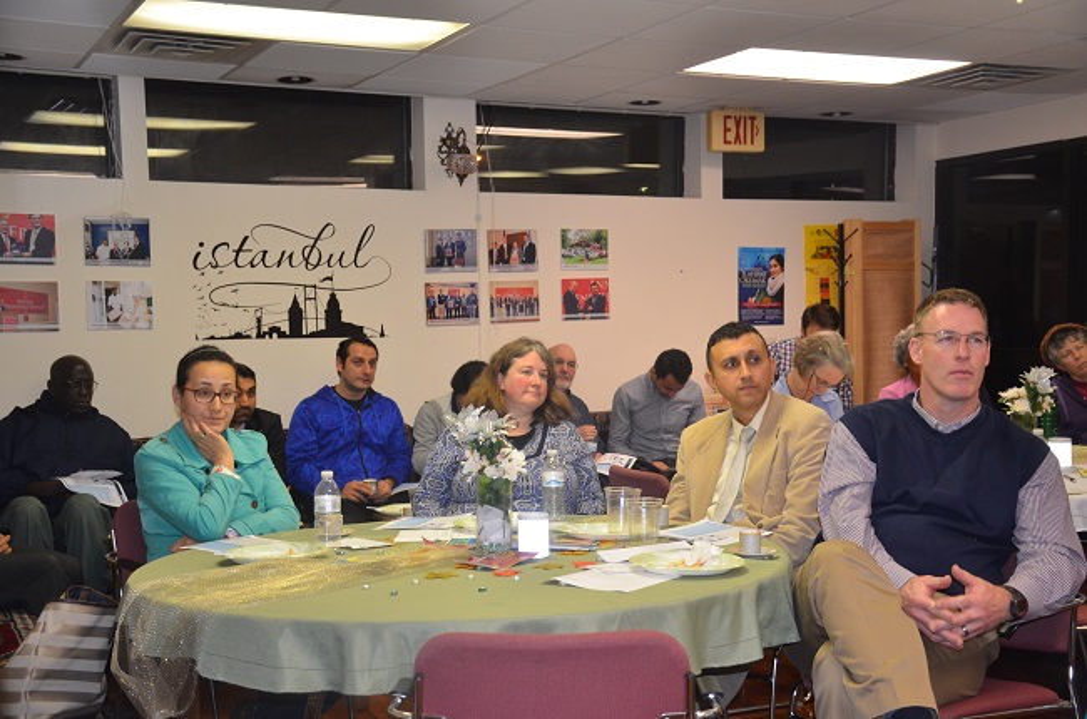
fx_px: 1446
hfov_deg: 41.2
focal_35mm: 48
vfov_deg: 27.9
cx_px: 544
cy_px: 360
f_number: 4
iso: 800
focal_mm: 32
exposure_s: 1/60
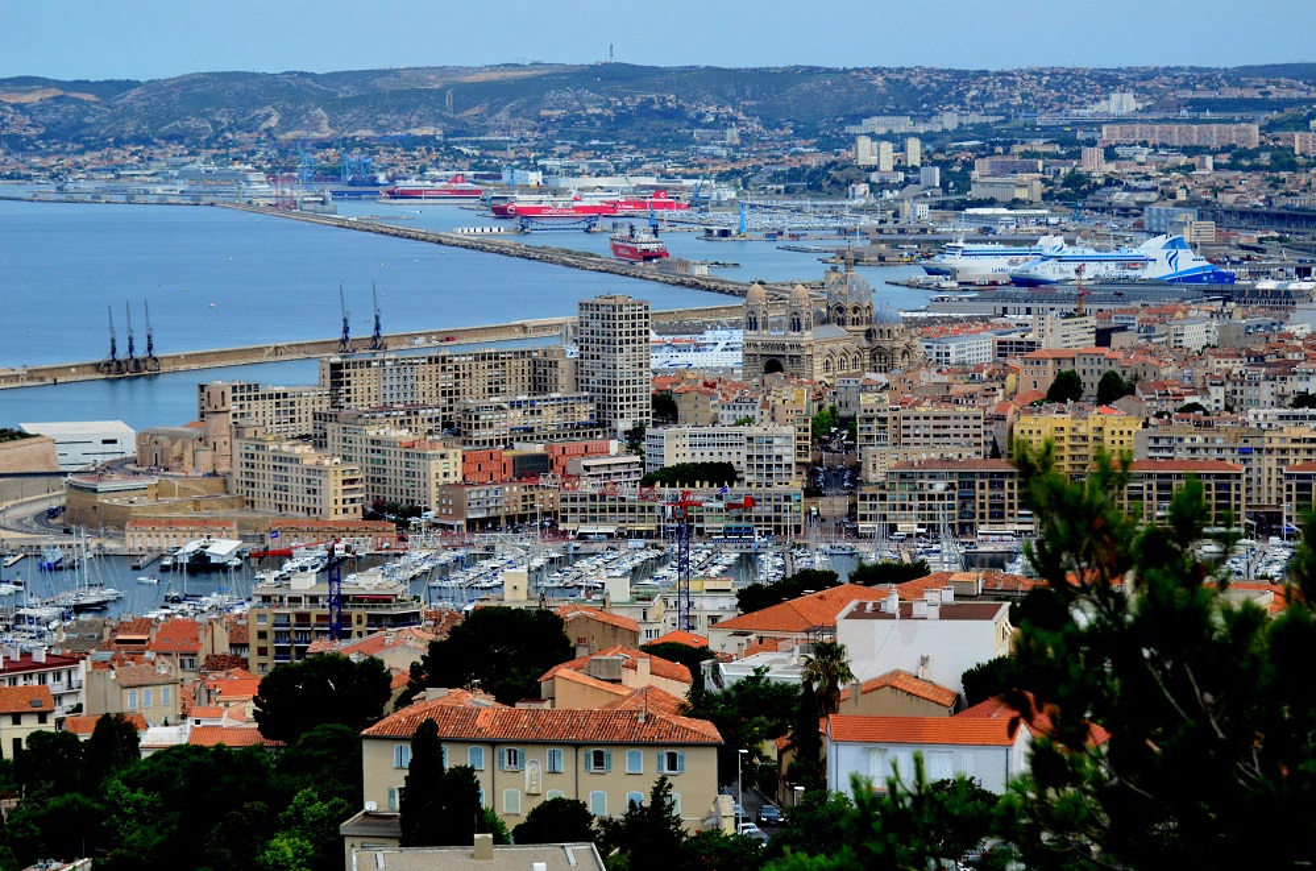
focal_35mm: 105
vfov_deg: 13.0
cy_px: 436
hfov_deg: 19.5
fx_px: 3829
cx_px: 658
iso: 1100
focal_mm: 70
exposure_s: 1/8000
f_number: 4.5
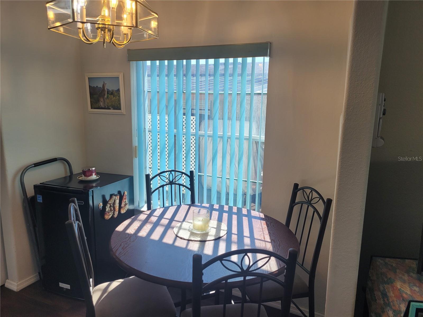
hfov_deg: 67.3
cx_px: 212
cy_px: 158
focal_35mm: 26
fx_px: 318
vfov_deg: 53.1
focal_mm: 5.4
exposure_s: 1/168
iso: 40
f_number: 1.8
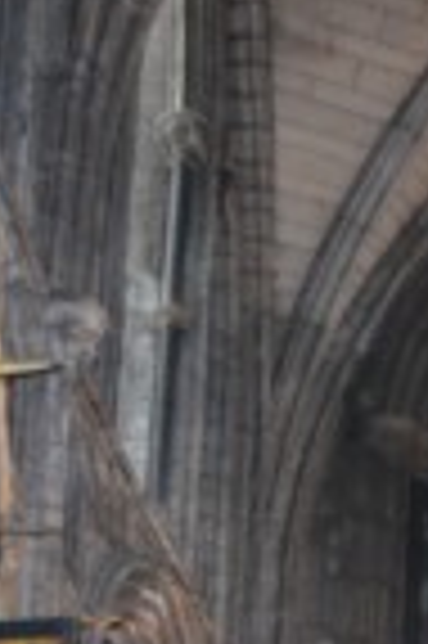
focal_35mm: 212
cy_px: 1590
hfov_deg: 6.2
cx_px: 1036
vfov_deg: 8.7
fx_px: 3790
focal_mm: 28
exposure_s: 1/60
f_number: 4
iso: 2000
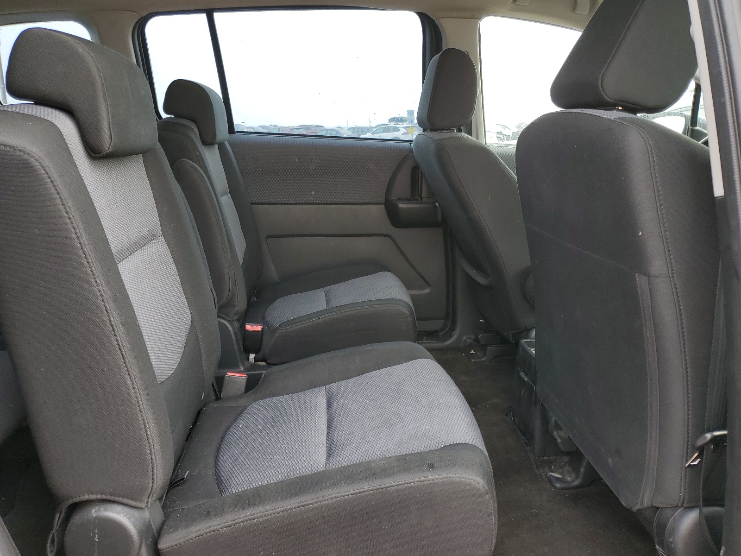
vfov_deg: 53.1
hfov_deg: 67.3
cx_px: 370
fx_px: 557
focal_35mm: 26
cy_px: 278
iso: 50
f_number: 1.5
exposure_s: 1/213
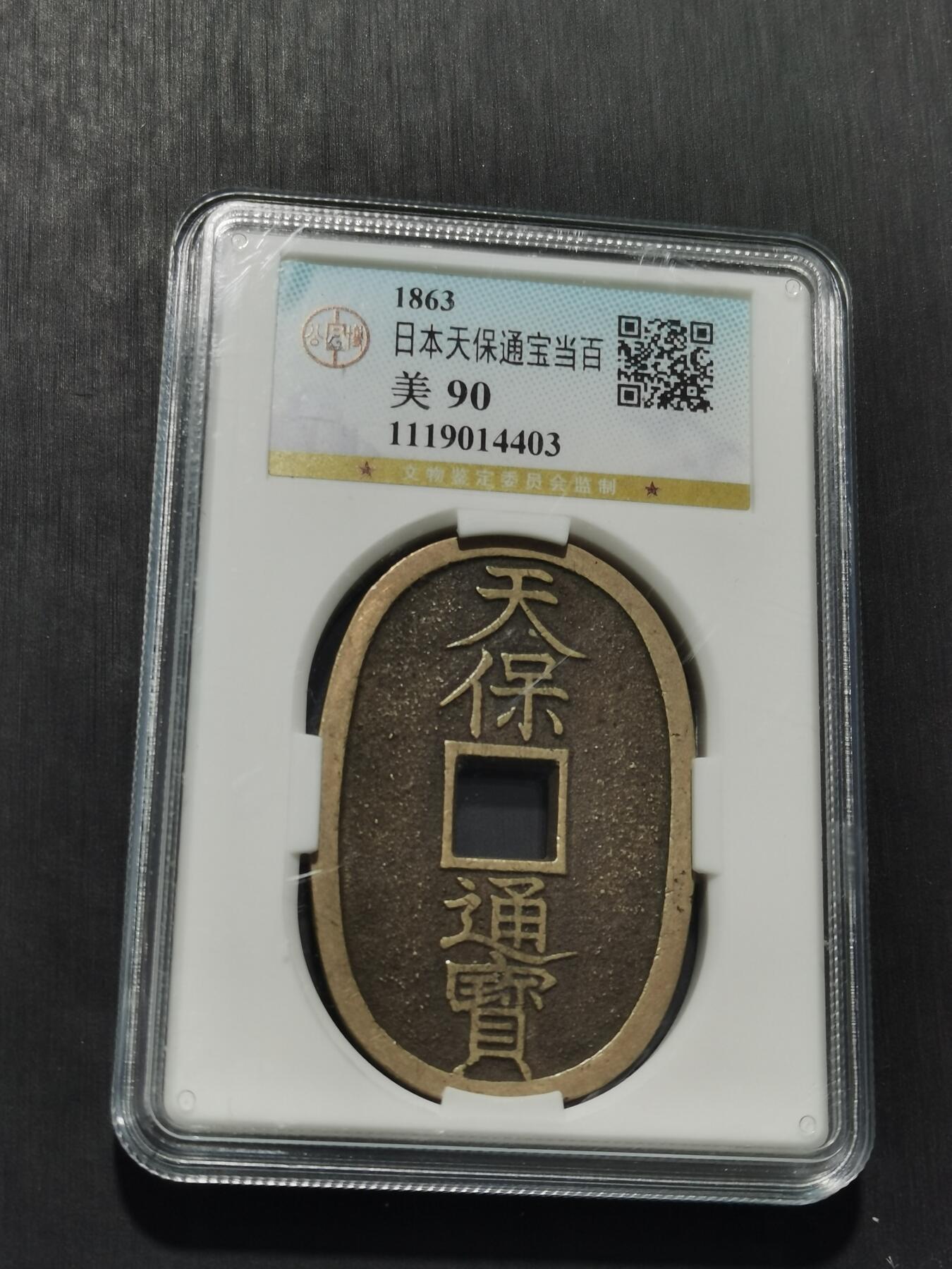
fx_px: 2273
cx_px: 476
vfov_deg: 31.2
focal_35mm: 62
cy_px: 634
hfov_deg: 23.7
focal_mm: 5.58
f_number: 1.8
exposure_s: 1/90
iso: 50
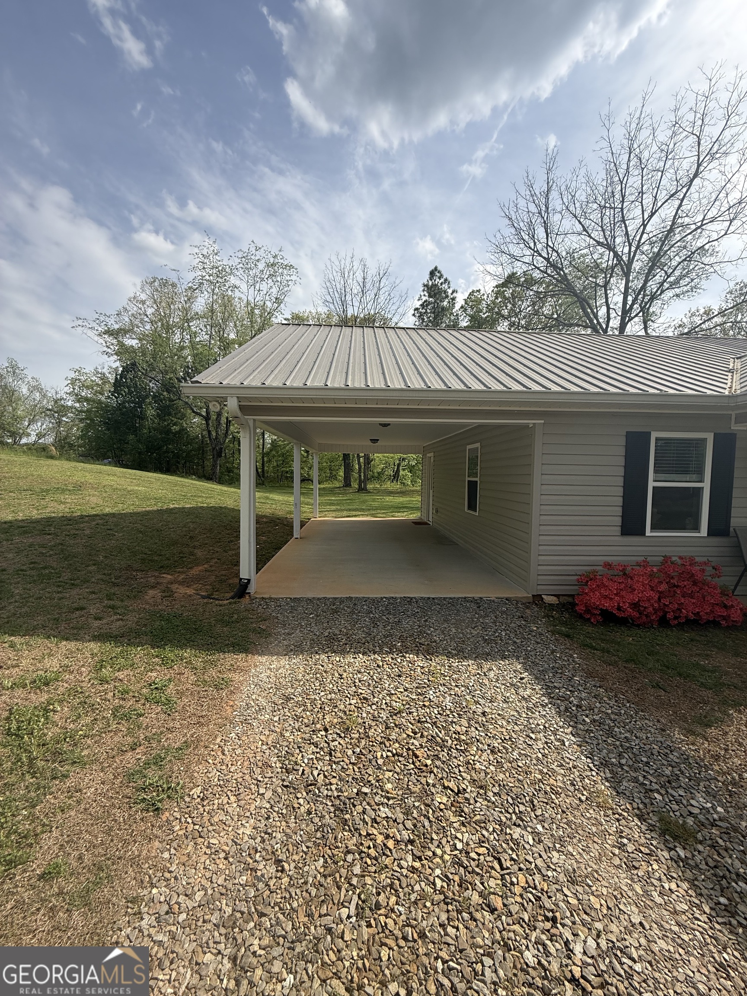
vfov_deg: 102.1
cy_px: 498
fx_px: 403
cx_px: 374
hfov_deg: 85.7
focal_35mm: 14
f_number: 2.2
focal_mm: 2.22
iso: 50
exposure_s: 1/1613
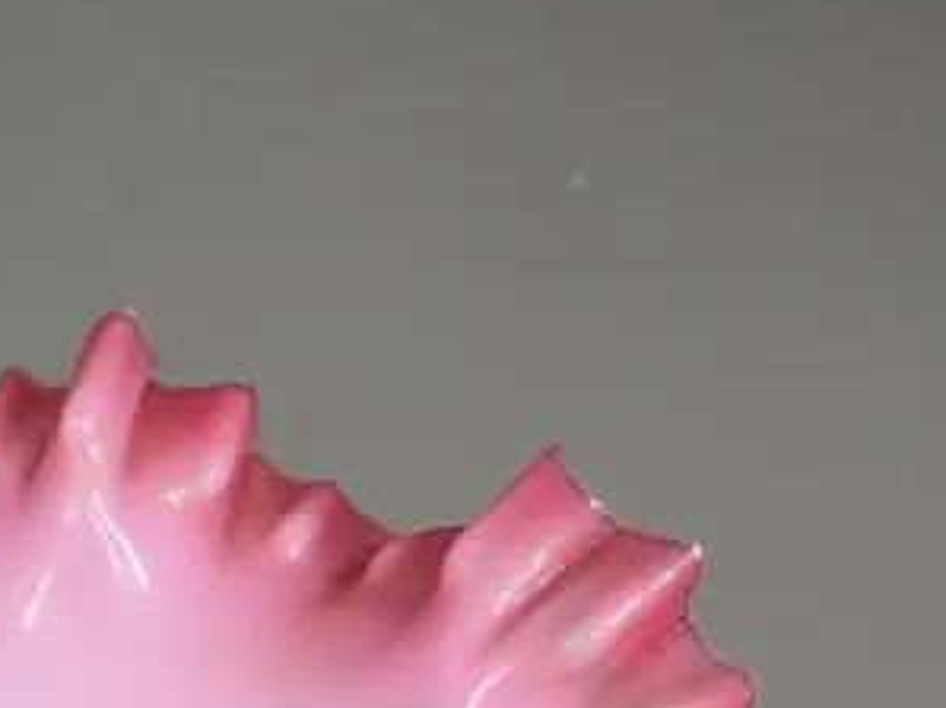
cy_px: 1175
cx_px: -95
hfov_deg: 16.3
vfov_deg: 11.9
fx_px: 3195
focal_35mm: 117
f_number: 5
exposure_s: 1/60
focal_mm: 17
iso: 1600
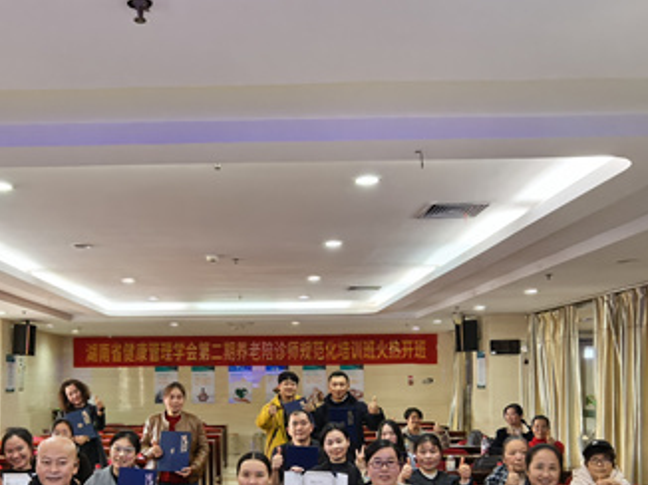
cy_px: 394
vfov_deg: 39.0
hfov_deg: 52.2
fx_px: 655
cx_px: 246
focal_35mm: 35
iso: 250
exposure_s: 1/60
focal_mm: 1.76
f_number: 2.2
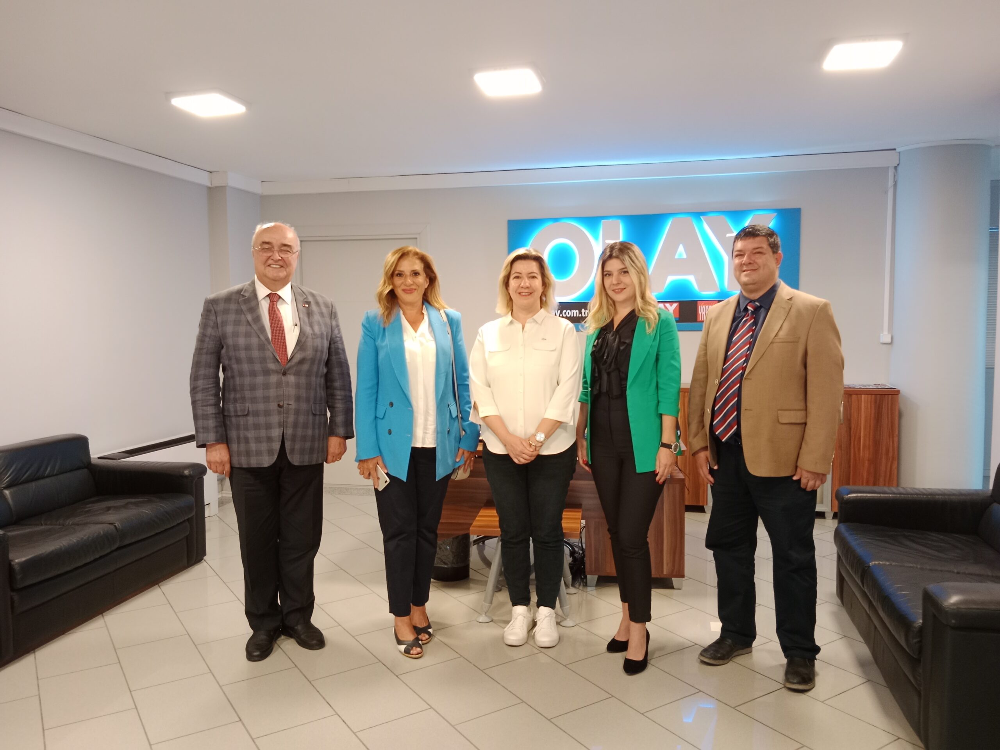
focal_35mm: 26
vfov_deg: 53.1
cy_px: 375
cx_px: 500
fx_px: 751
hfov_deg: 67.3
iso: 1488
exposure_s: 1/25
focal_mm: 3.96
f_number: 1.8
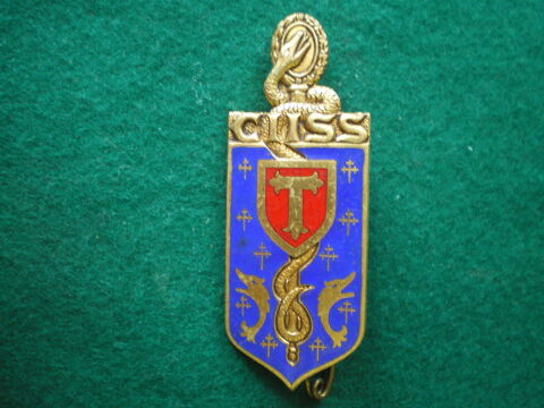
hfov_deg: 49.0
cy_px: 204
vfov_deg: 37.7
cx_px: 272
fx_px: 597
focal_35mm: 38
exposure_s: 1/10
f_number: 3.1
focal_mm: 6.3
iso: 400
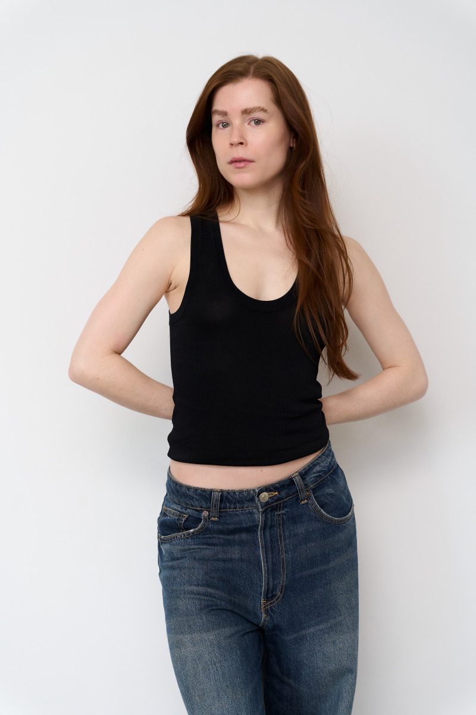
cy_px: 358
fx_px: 1388
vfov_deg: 28.8
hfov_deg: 19.5
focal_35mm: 70
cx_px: 238
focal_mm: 70
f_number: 4
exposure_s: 1/160
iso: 640
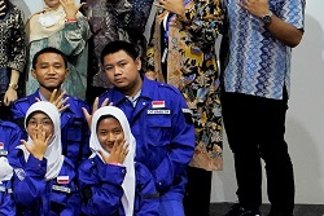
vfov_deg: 12.2
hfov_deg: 15.3
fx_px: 1009
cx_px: -289
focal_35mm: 112
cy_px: 43
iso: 4000
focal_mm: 28
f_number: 8
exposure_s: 1/400
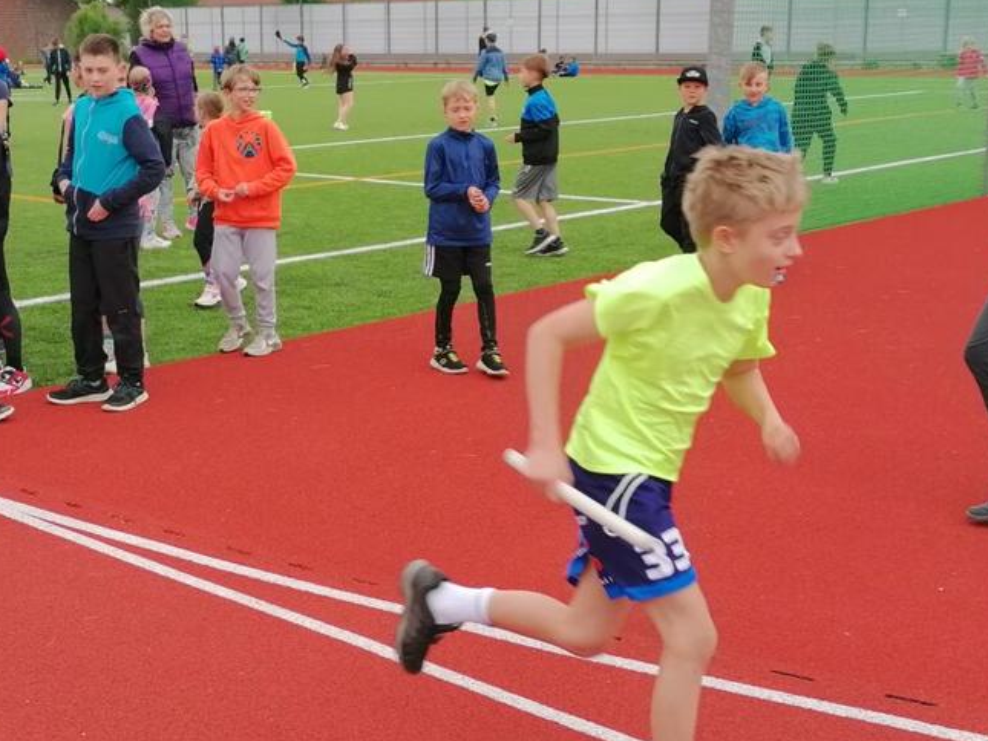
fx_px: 1599
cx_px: 391
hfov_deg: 34.2
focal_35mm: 56
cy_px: 337
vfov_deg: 26.1
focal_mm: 4.75
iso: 50
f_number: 1.8
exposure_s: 1/343
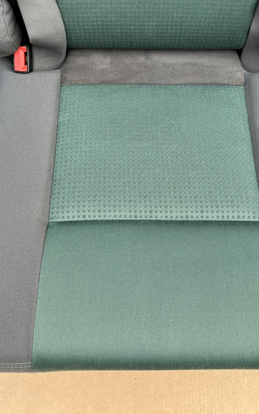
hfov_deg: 34.3
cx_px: 156
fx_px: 418
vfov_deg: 52.1
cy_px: 151
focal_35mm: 37
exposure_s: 1/122
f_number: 1.6
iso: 40
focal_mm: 5.1
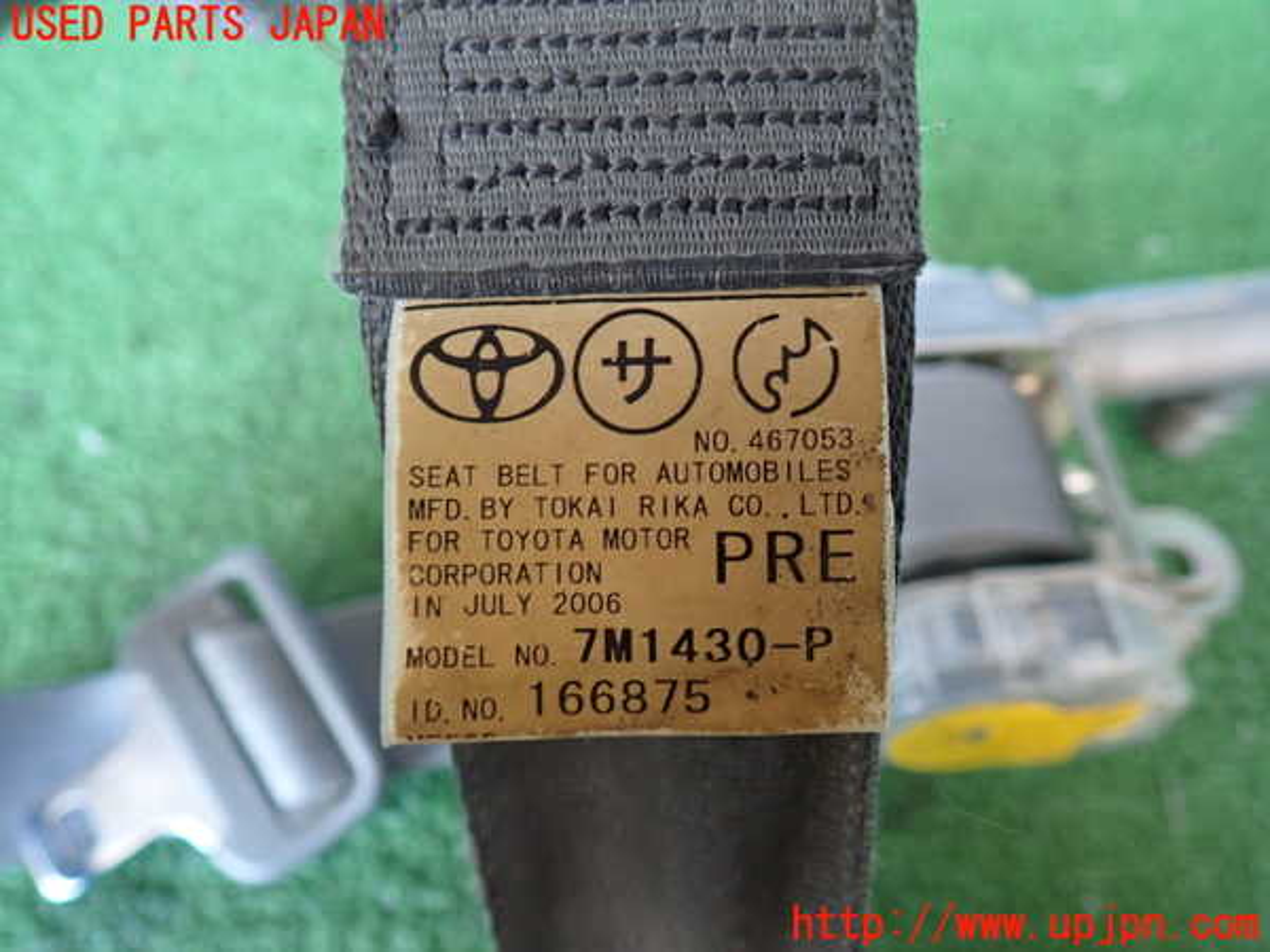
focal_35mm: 28
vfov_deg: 49.7
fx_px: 1027
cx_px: 635
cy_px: 476
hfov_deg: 63.4
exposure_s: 1/30
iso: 320
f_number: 2.2
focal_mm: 5.05
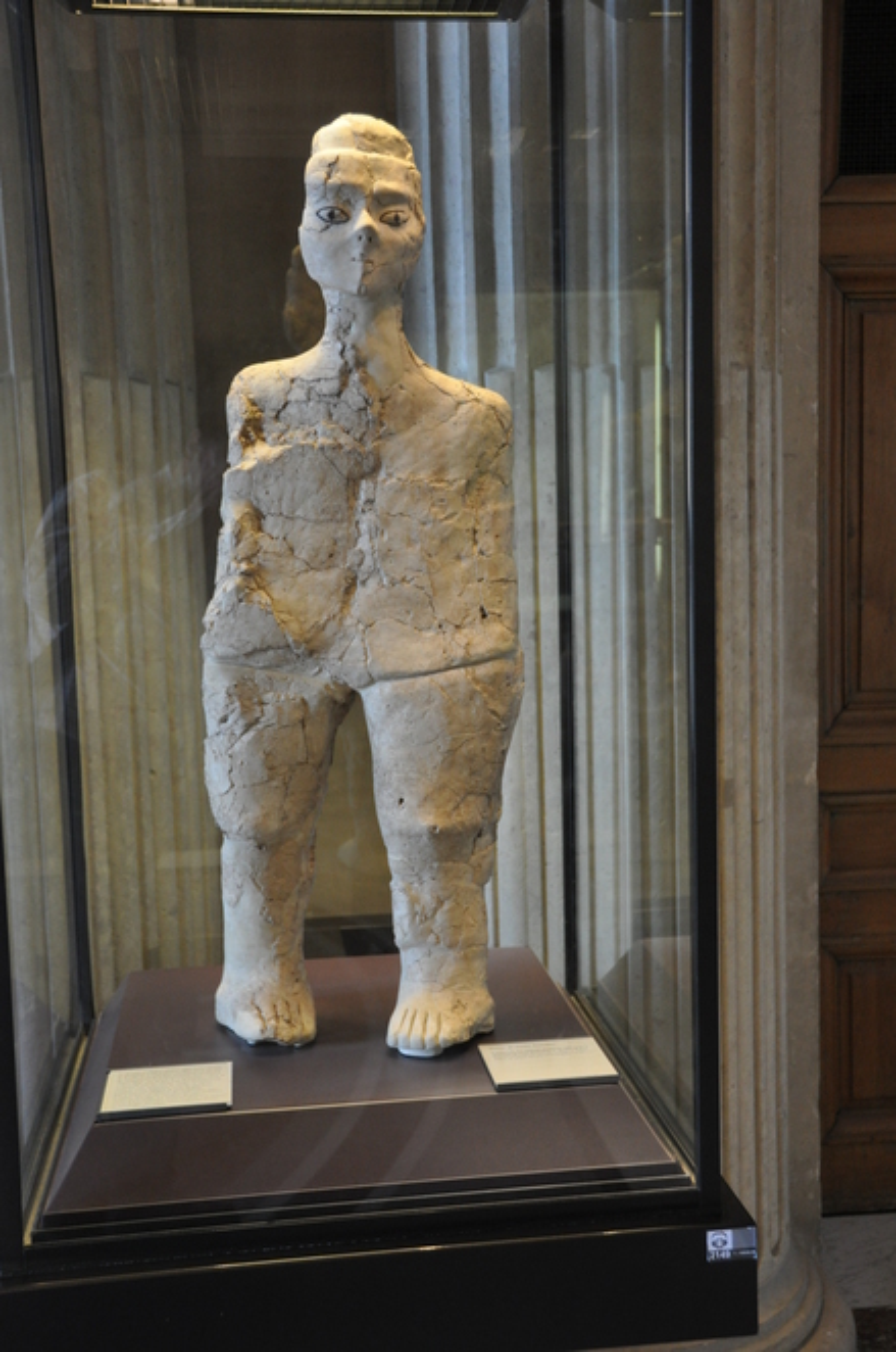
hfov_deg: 30.7
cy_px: 676
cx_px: 448
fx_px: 1630
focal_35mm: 44
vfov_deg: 45.0
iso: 800
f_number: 4
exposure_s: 1/30
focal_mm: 29
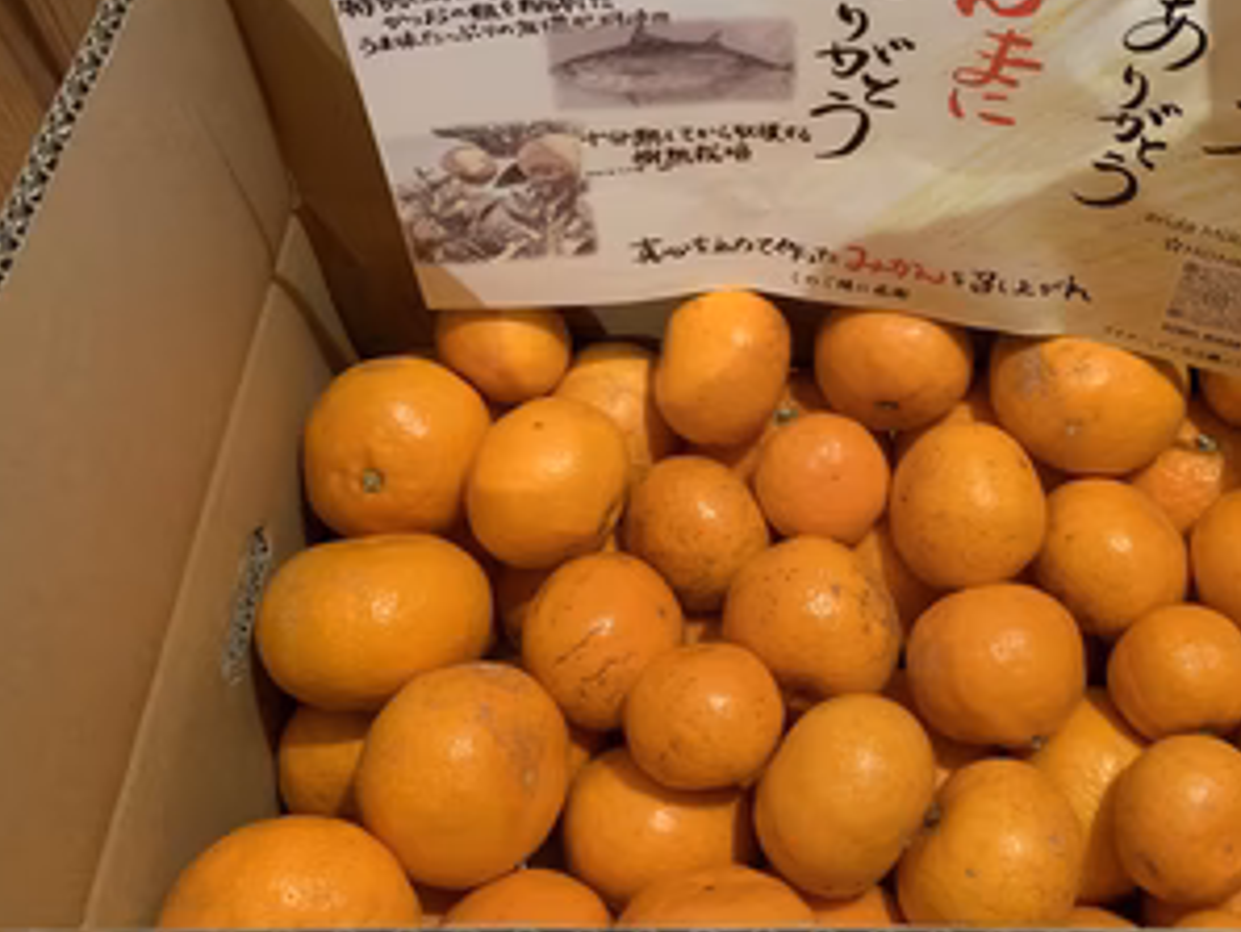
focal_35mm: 35
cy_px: 326
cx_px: 798
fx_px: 1255
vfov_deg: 40.3
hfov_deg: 51.9
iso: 640
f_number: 1.8
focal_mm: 4.25
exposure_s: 1/30
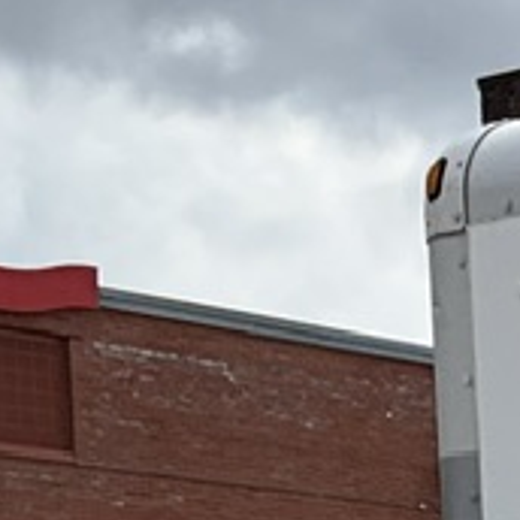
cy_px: 1058
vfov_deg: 8.6
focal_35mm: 191
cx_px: 1149
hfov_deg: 8.5
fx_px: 3246
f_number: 1.8
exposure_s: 1/3125
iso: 25
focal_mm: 3
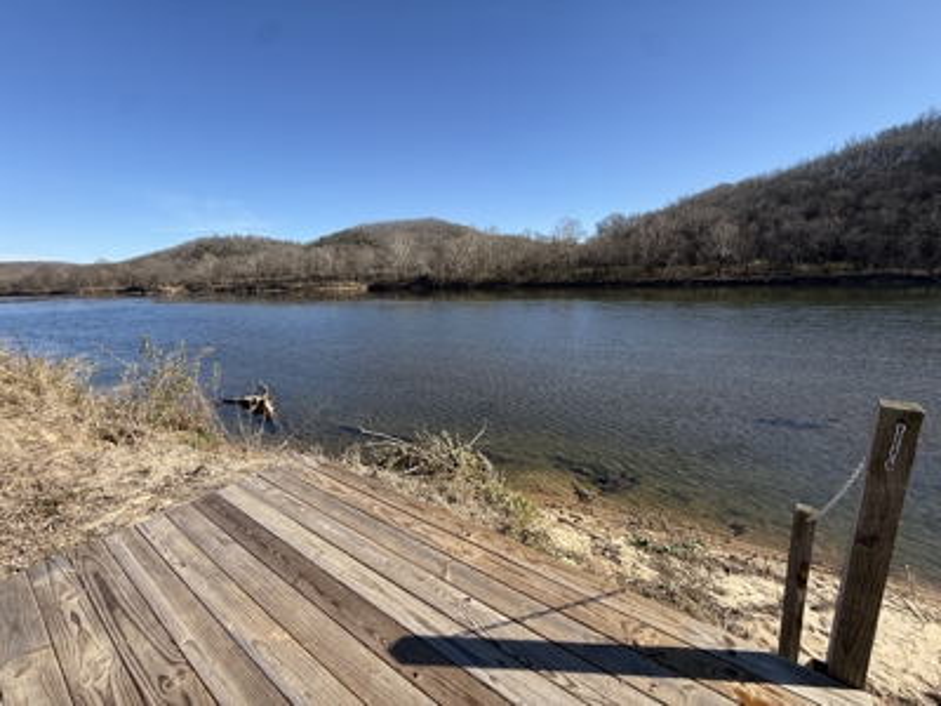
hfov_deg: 102.1
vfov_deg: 85.7
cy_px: 353
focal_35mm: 14
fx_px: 381
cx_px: 470
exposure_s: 1/901
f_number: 2.2
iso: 50
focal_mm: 2.22
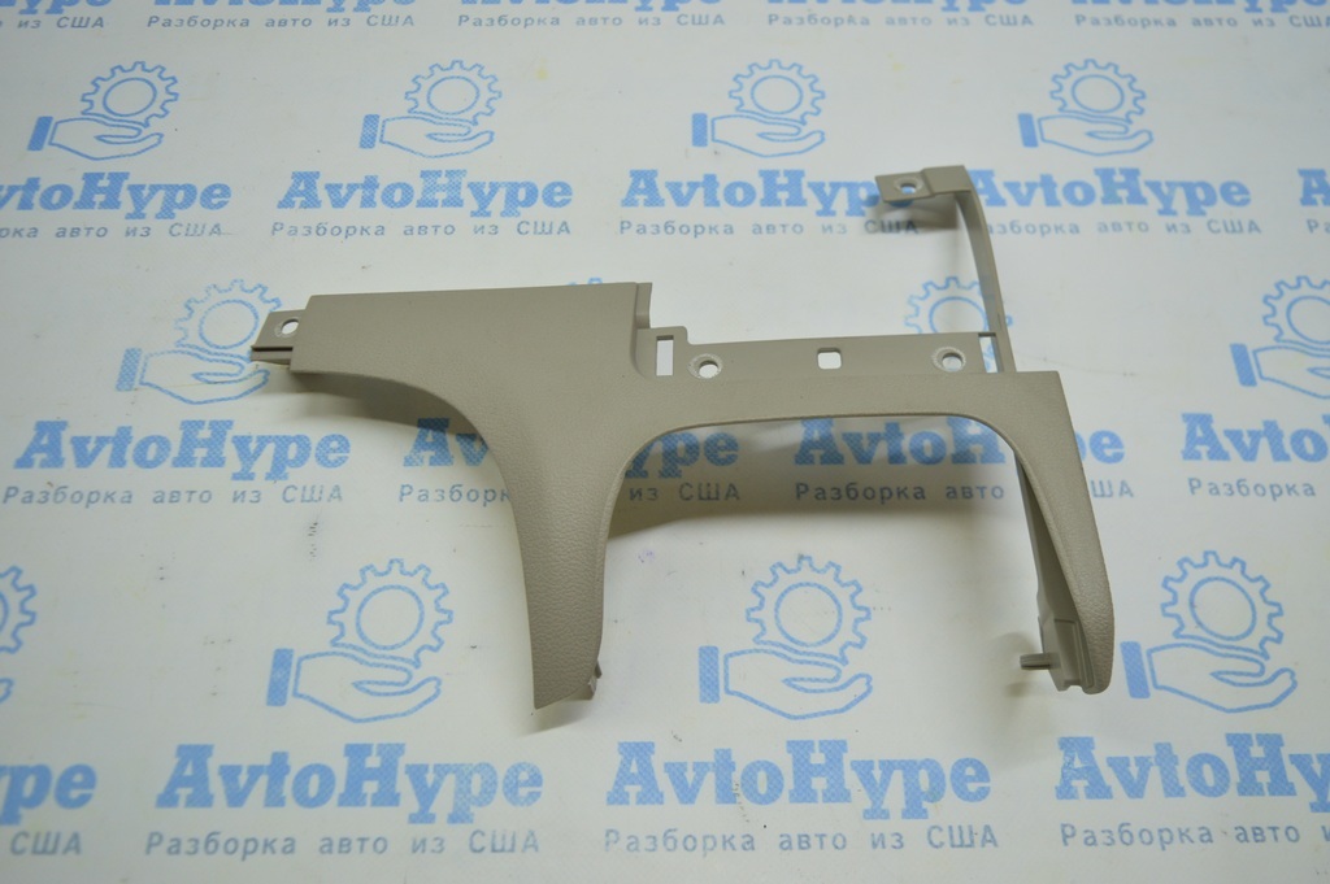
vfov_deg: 43.5
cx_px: 665
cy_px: 442
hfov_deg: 62.0
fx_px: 1107
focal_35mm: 30
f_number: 3.5
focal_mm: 20
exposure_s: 1/100
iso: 400
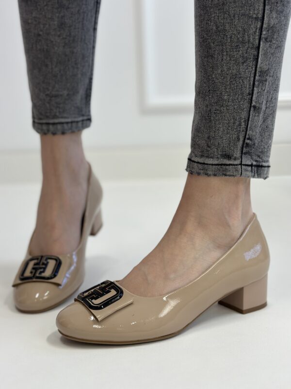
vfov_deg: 39.7
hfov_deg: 30.3
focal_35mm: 48
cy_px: 194
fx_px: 538
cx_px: 146
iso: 100
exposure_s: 1/100
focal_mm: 6.86
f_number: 1.78
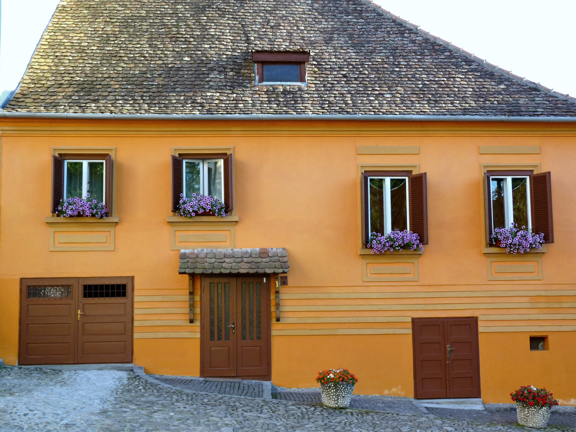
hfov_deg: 46.8
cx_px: 288
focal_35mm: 40
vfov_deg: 36.0
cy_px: 216
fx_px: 666
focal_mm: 7.2
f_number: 3
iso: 160
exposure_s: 1/160
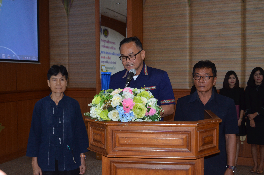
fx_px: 285
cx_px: 132
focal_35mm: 39
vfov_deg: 34.1
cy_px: 88
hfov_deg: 49.6
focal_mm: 26
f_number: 4.2
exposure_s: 1/60
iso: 800
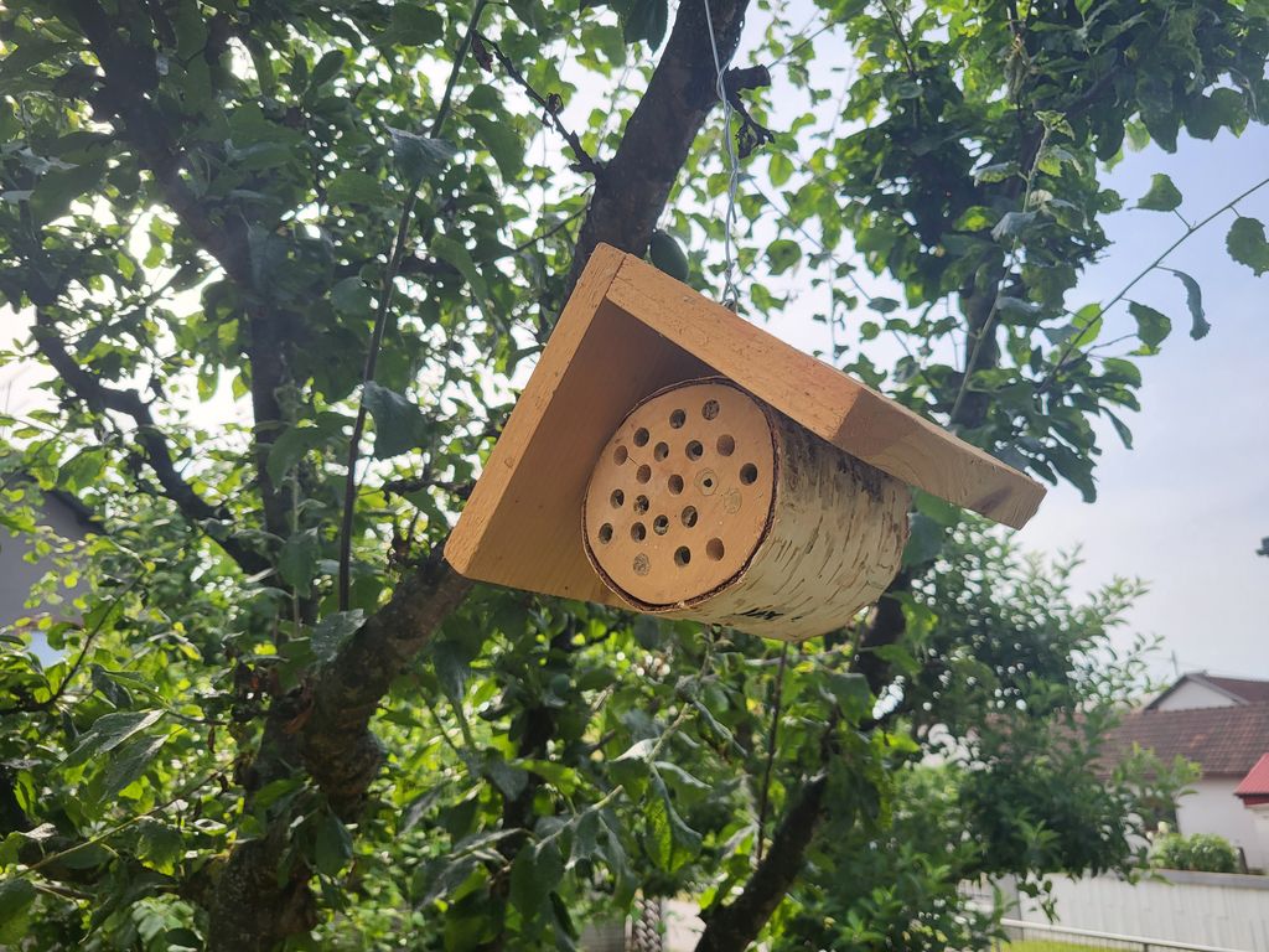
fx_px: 953
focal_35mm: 26
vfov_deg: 53.1
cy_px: 476
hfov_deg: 67.3
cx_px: 634
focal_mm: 5.4
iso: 40
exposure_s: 1/1186
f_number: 1.8
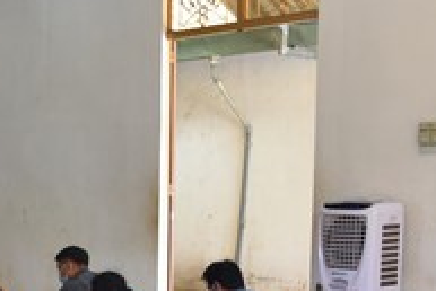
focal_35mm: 91
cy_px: 334
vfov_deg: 14.6
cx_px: -169
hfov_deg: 20.0
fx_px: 1103
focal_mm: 27
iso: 560
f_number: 4
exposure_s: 1/60
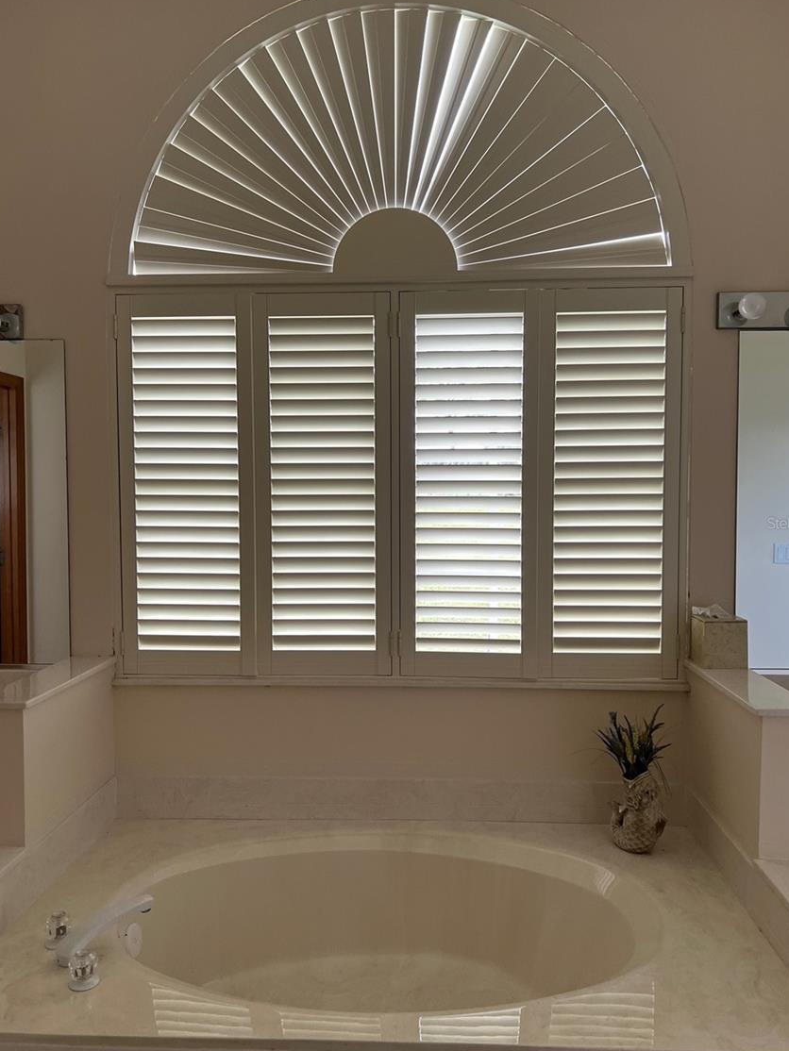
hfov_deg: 49.8
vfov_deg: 63.4
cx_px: 410
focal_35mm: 28
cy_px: 523
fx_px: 851
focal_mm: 5.7
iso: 64
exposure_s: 1/148
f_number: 1.5
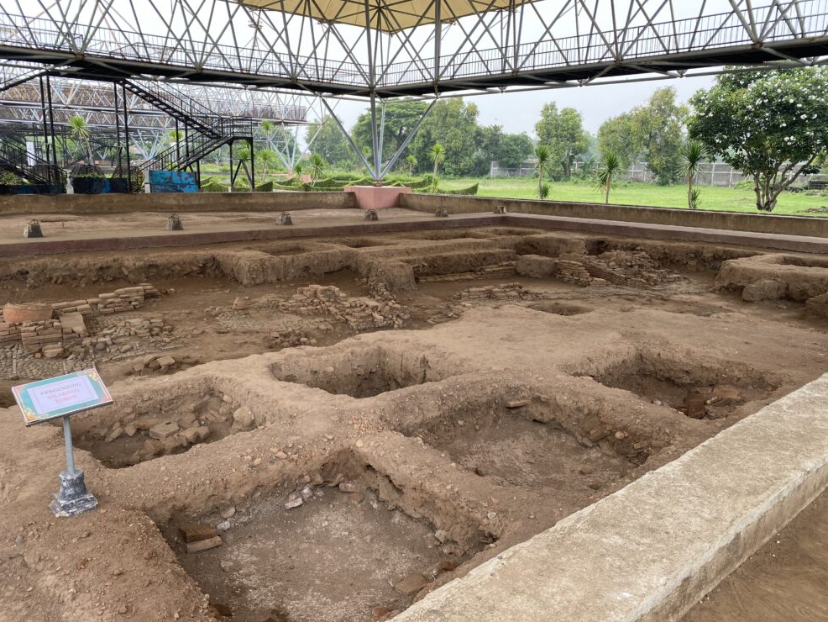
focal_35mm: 27
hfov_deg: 65.3
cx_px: 406
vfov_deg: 51.4
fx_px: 646
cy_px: 308
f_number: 1.8
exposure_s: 1/397
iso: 32
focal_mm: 4.25
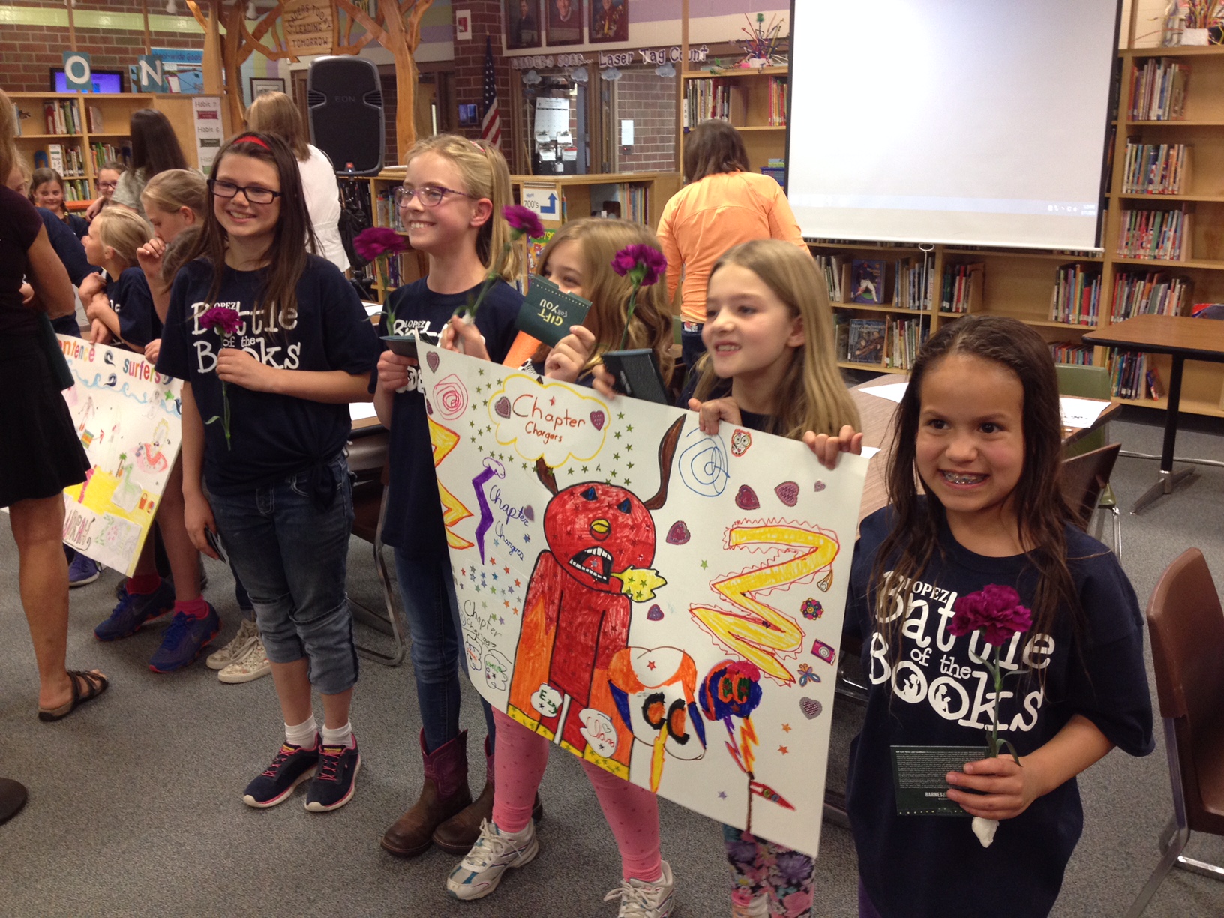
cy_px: 459
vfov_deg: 40.7
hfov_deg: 52.6
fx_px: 1238
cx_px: 612
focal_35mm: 35
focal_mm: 4.28
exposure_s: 1/20
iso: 100
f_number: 2.4
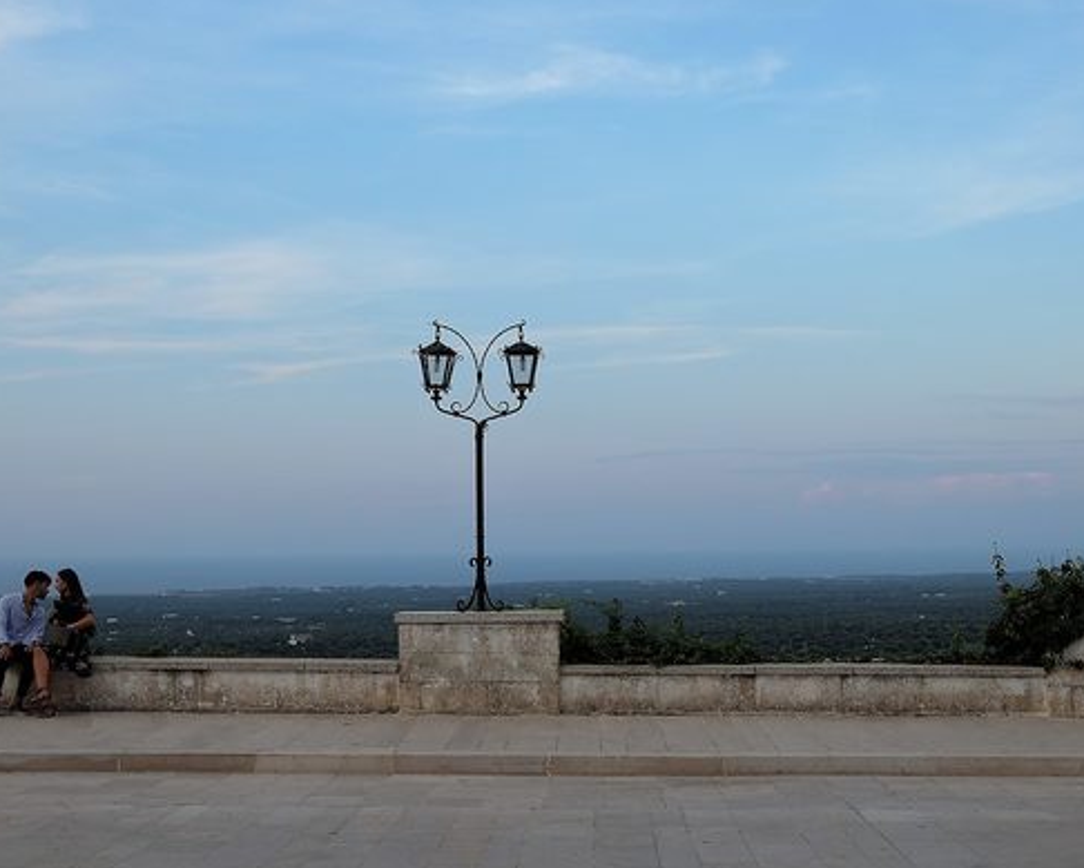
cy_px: 437
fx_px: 1412
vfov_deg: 34.2
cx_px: 551
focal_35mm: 44
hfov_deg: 42.0
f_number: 4.5
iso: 400
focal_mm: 25.4
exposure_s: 1/500
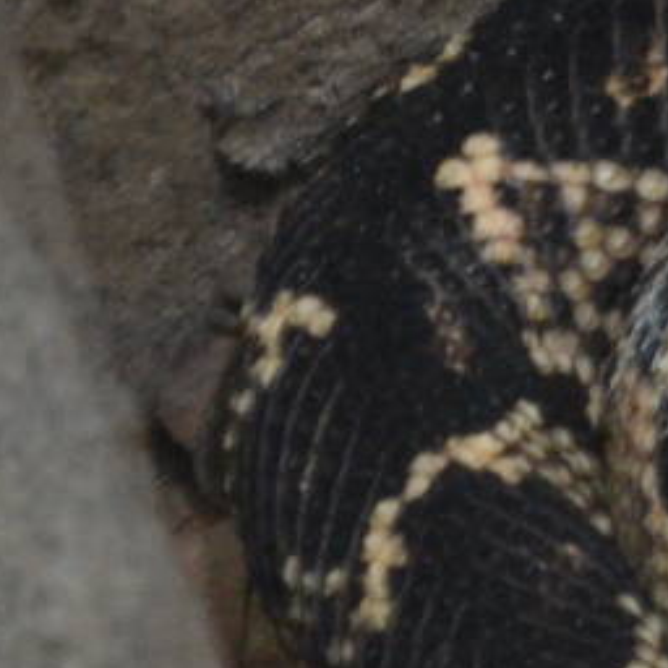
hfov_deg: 3.9
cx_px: 1780
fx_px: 9555
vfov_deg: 4.0
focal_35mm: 438
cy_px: 290
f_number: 5.6
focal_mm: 55
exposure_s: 1/20
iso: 3200
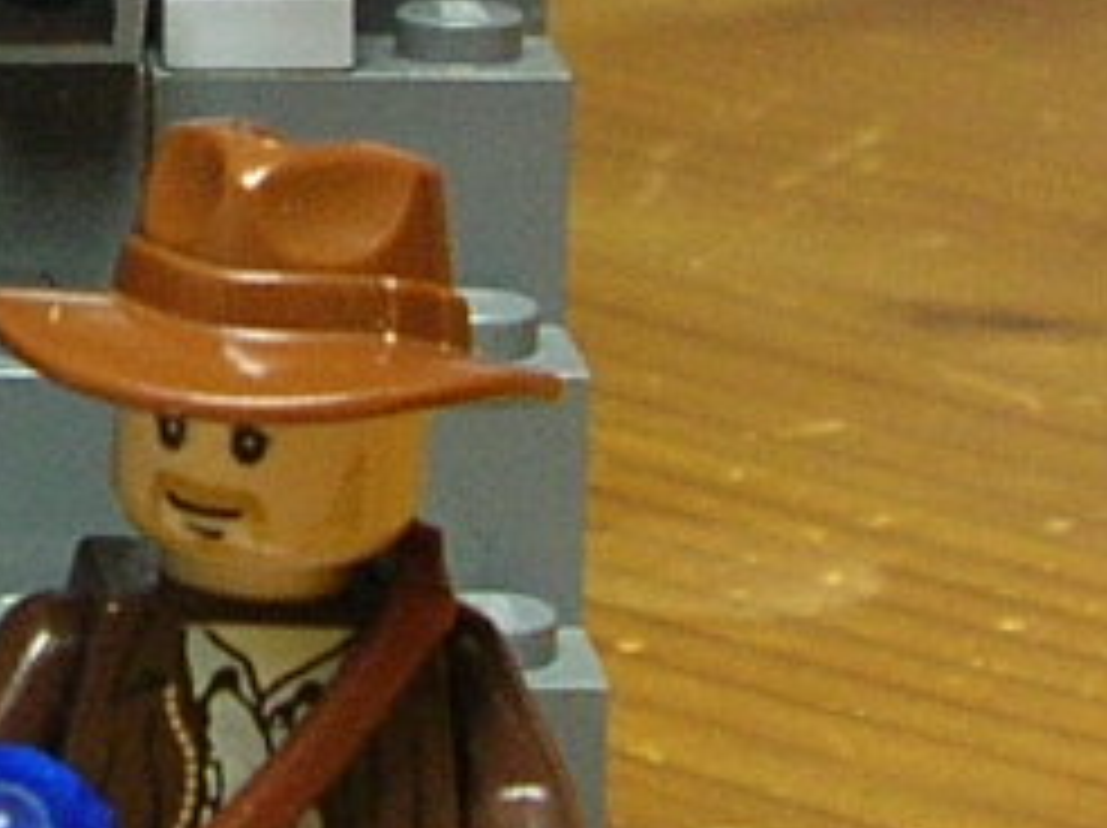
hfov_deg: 8.6
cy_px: -306
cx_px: -324
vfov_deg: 6.4
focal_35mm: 228
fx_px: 7284
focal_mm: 5.8
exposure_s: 1/5.8
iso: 88
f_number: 2.8
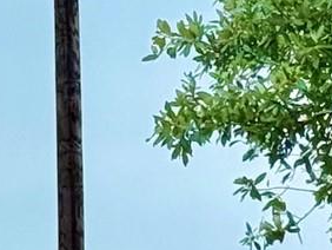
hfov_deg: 5.7
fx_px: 3340
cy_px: 37
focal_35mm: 348
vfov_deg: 4.3
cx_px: -12
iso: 64
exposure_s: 1/1312
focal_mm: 6.76
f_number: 1.78
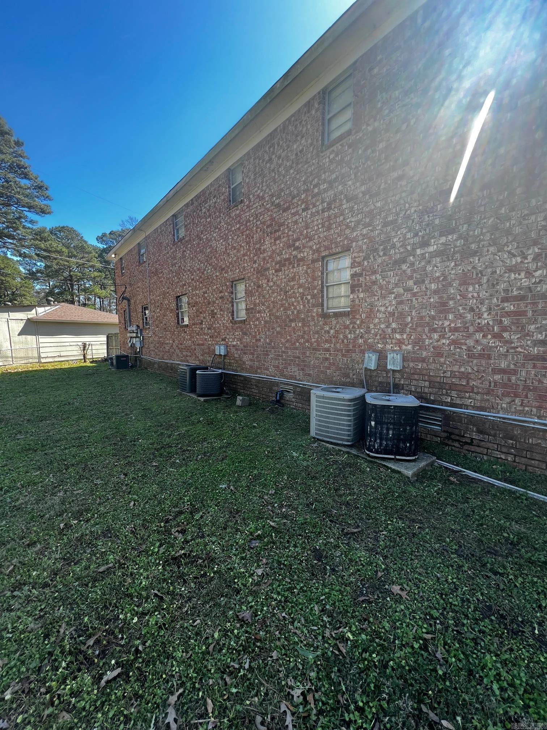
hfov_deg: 89.9
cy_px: 365
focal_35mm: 13
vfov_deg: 106.2
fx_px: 274
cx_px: 274
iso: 32
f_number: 1.8
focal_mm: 1.57
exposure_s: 1/165
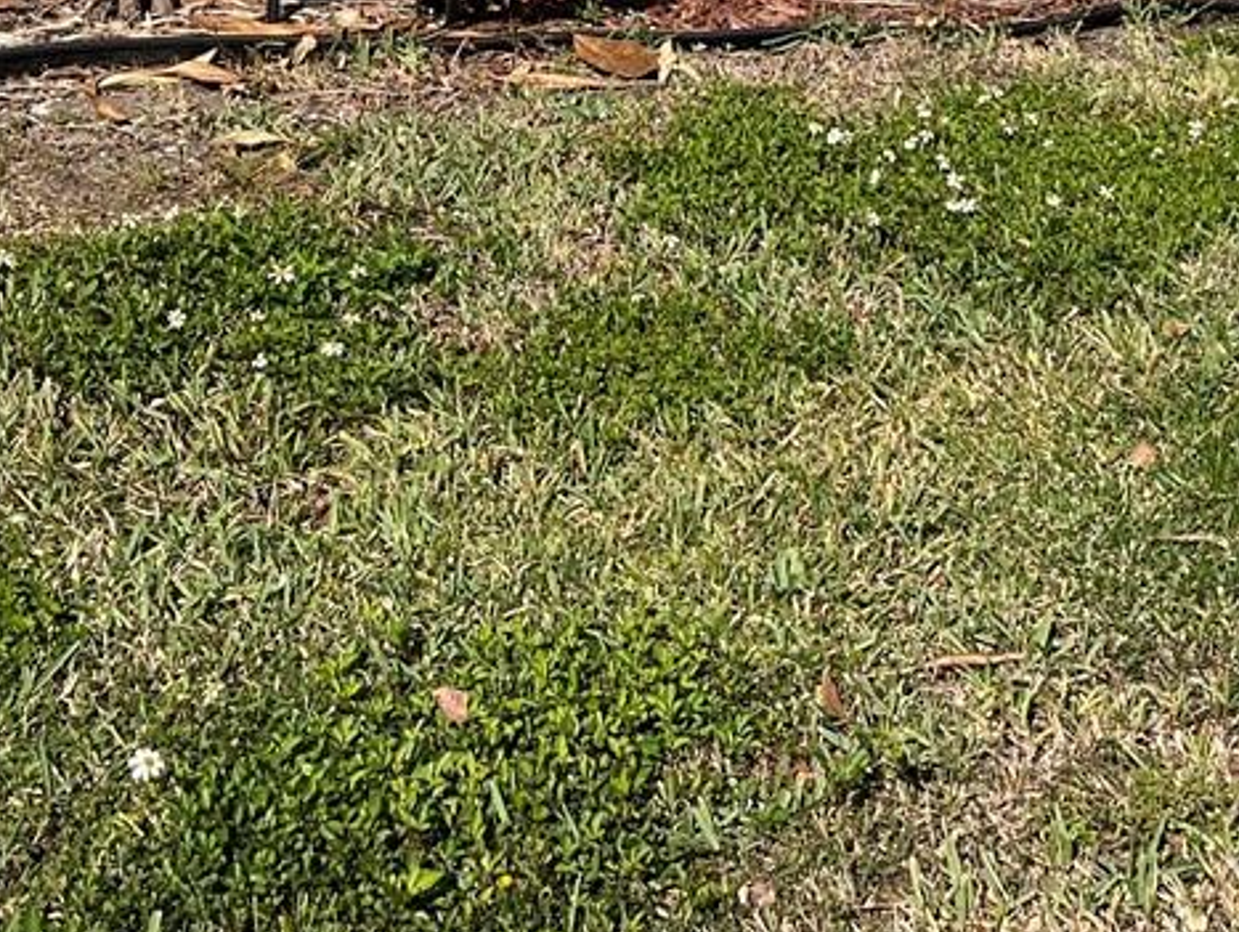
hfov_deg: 21.8
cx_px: 902
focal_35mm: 89
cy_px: -560
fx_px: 3188
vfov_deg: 15.1
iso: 50
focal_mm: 5.1
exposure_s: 1/6897
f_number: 1.6
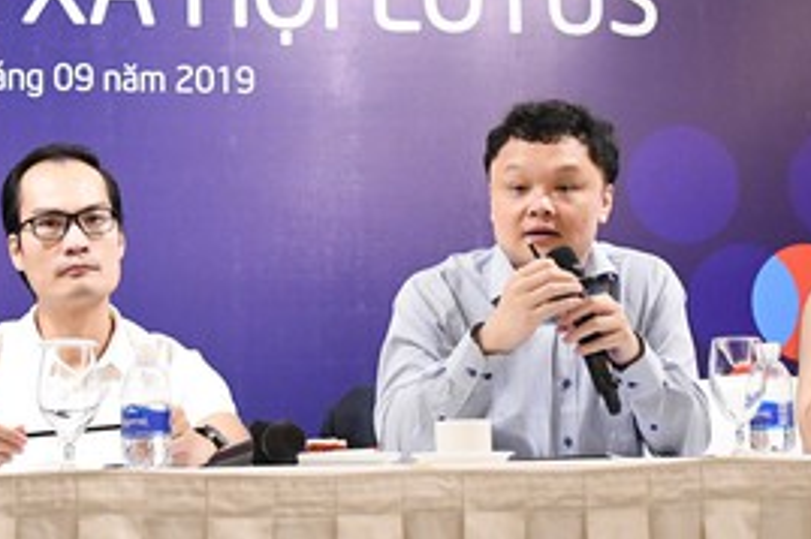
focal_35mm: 103
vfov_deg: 13.3
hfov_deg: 19.8
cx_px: 371
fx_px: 2319
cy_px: 172
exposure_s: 1/320
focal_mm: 28
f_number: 3.2
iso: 4000
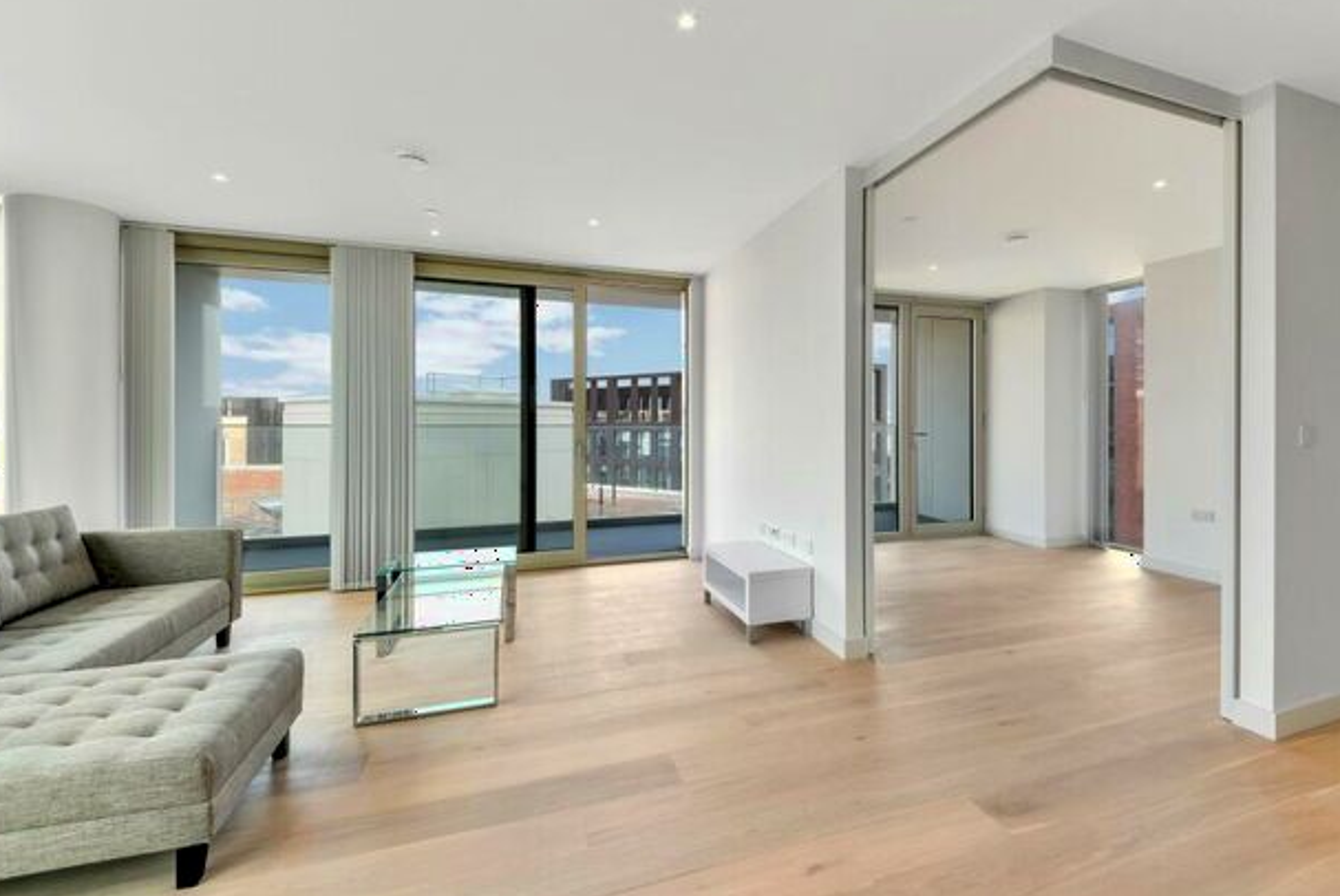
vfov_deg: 77.3
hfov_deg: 100.2
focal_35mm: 15
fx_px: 559
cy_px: 413
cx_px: 706
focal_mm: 13
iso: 200
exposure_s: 1/8
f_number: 16
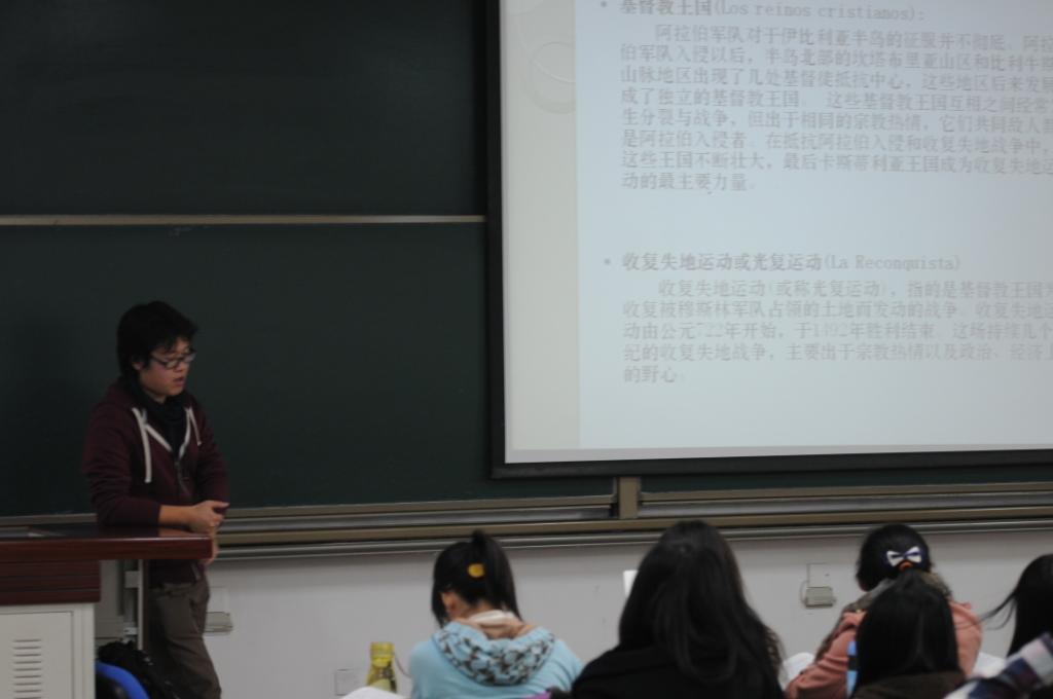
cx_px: 526
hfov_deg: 19.5
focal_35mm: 105
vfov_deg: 13.0
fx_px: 3067
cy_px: 350
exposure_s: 1/30
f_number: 2.8
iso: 400
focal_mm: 70
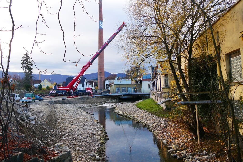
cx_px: 120
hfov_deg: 61.9
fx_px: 202
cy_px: 70
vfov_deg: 43.5
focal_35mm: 30
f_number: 4.5
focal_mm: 14
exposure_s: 1/160
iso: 200
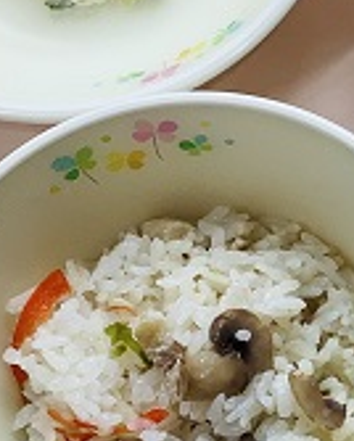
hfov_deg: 12.7
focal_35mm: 116
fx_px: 1516
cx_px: 513
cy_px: 195
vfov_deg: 16.5
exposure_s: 1/101
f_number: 2.4
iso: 25
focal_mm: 3.3
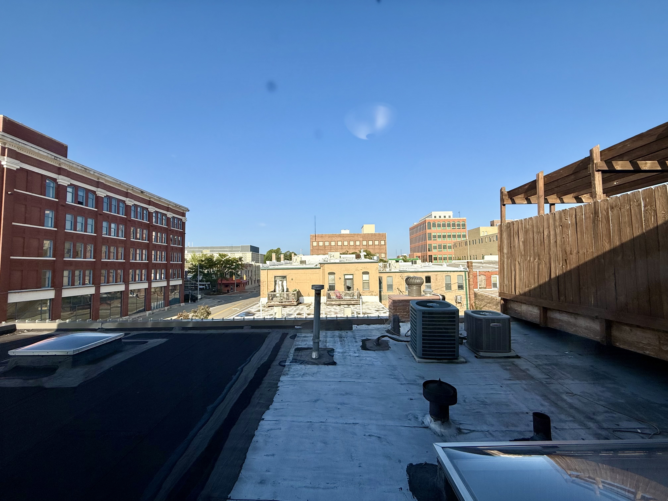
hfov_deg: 102.1
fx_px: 270
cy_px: 250
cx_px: 334
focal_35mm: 14
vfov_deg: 85.7
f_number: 2.2
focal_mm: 2.22
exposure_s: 1/2410
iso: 50
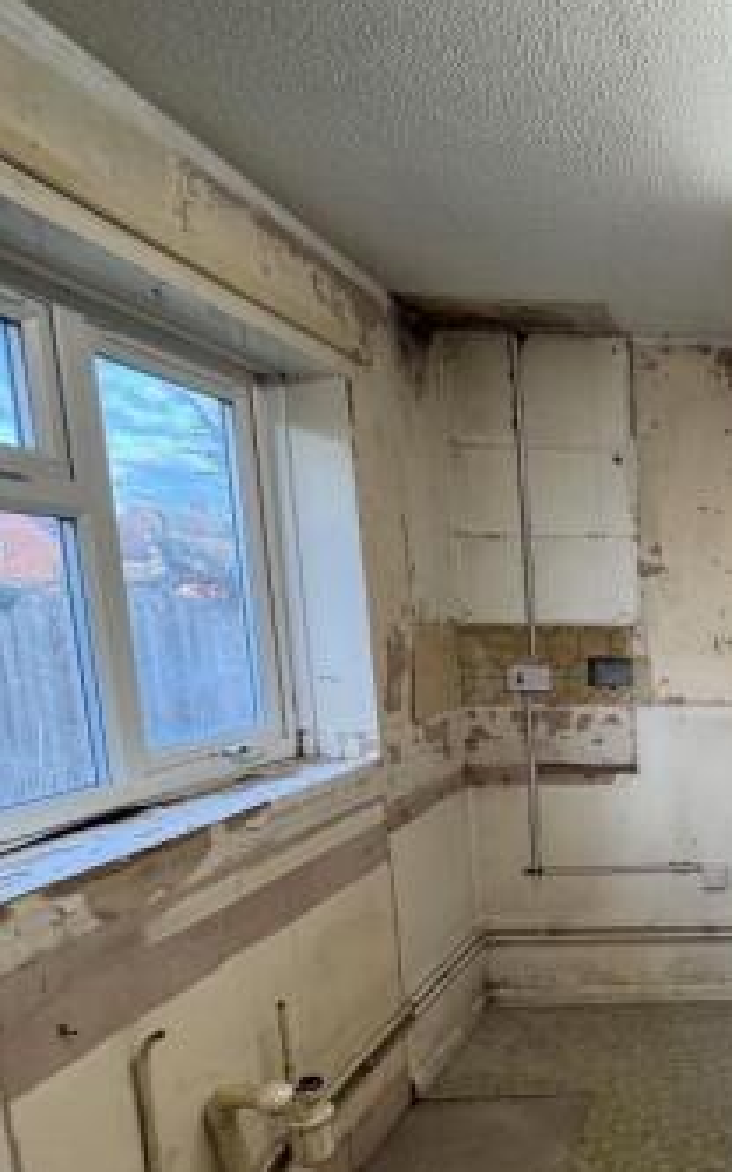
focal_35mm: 26
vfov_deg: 69.1
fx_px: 830
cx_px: 850
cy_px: 748
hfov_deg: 37.6
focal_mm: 2.22
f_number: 2.2
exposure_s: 1/100
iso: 160
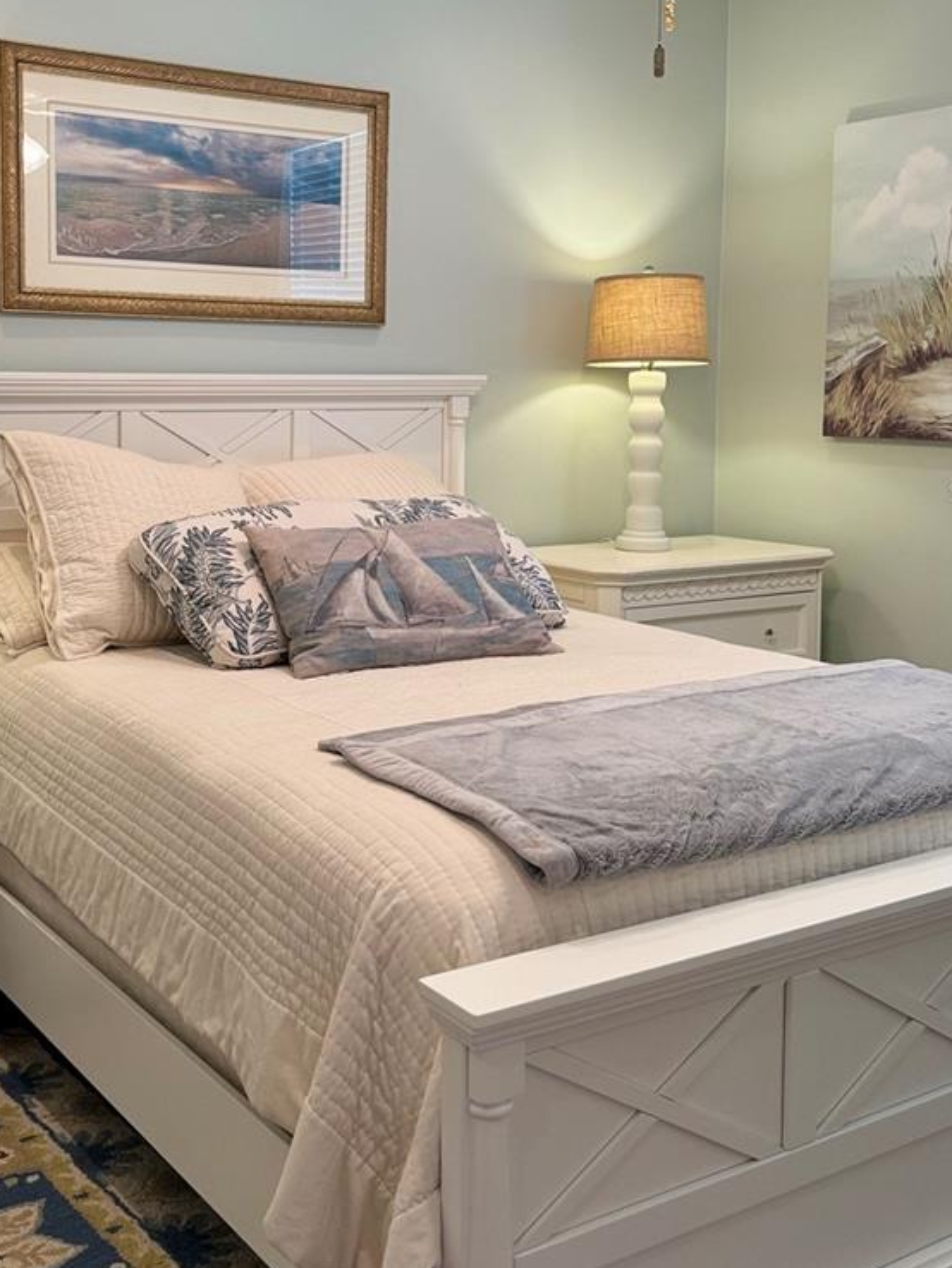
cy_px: 491
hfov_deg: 36.4
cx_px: 297
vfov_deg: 47.5
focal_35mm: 39
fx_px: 1429
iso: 160
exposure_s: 1/120
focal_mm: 6.76
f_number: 1.78
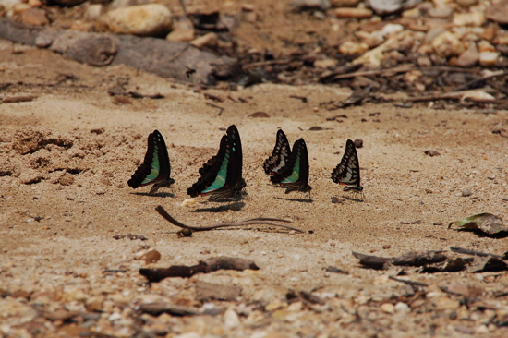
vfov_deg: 3.7
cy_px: 169
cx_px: 254
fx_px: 5288
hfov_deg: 5.5
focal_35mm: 375
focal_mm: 250
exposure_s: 1/4000
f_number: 9
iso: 1600
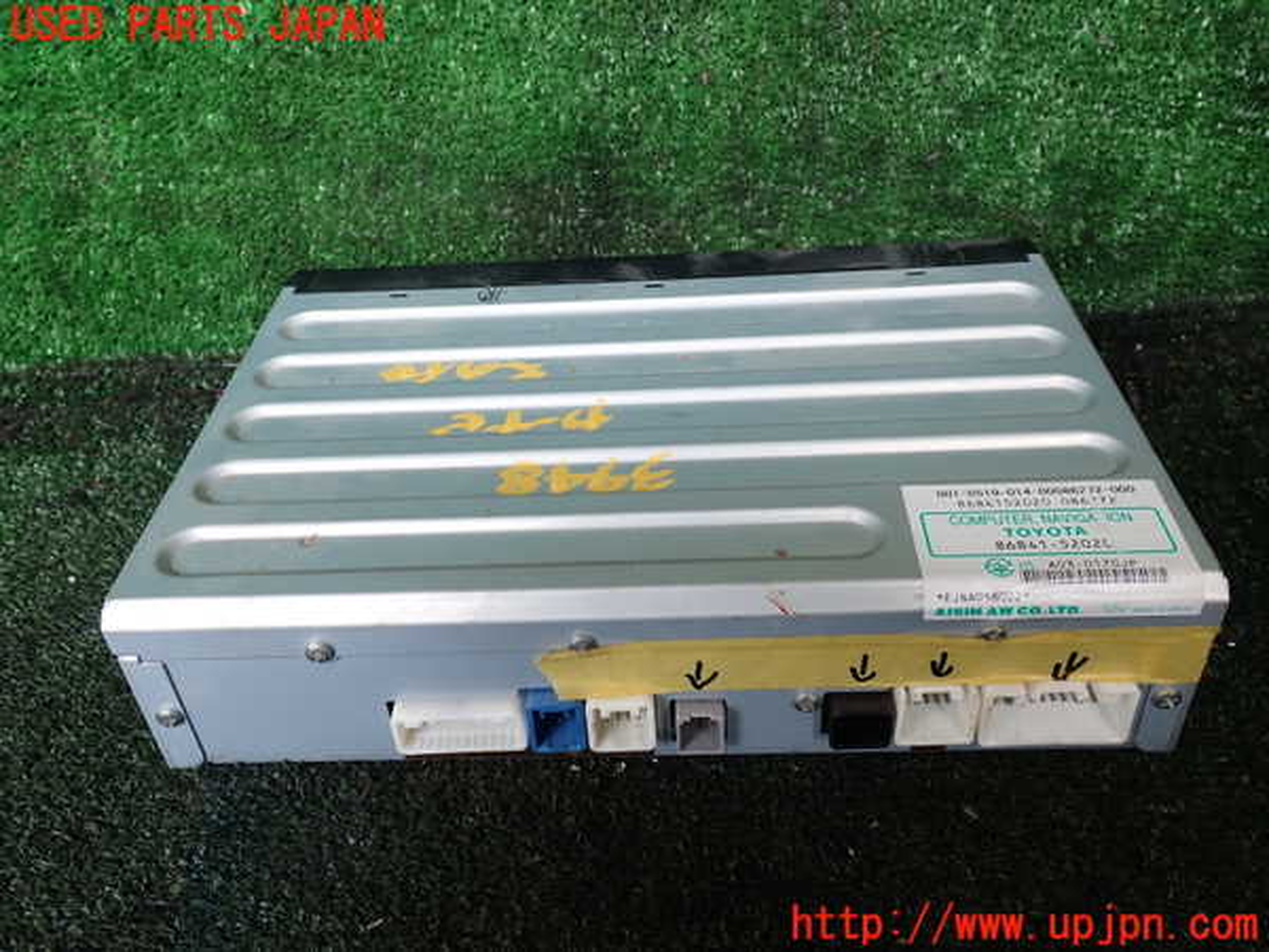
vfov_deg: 46.8
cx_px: 634
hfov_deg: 60.0
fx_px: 1100
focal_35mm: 30
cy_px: 476
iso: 100
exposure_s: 1/80
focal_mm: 5.4
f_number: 3.2
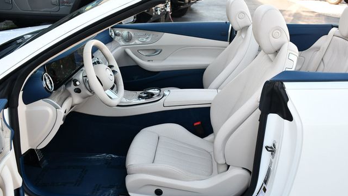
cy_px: 99
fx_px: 351
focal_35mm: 38
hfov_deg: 52.8
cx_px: 173
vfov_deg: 31.2
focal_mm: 18
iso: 400
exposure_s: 1/250
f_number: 4.5
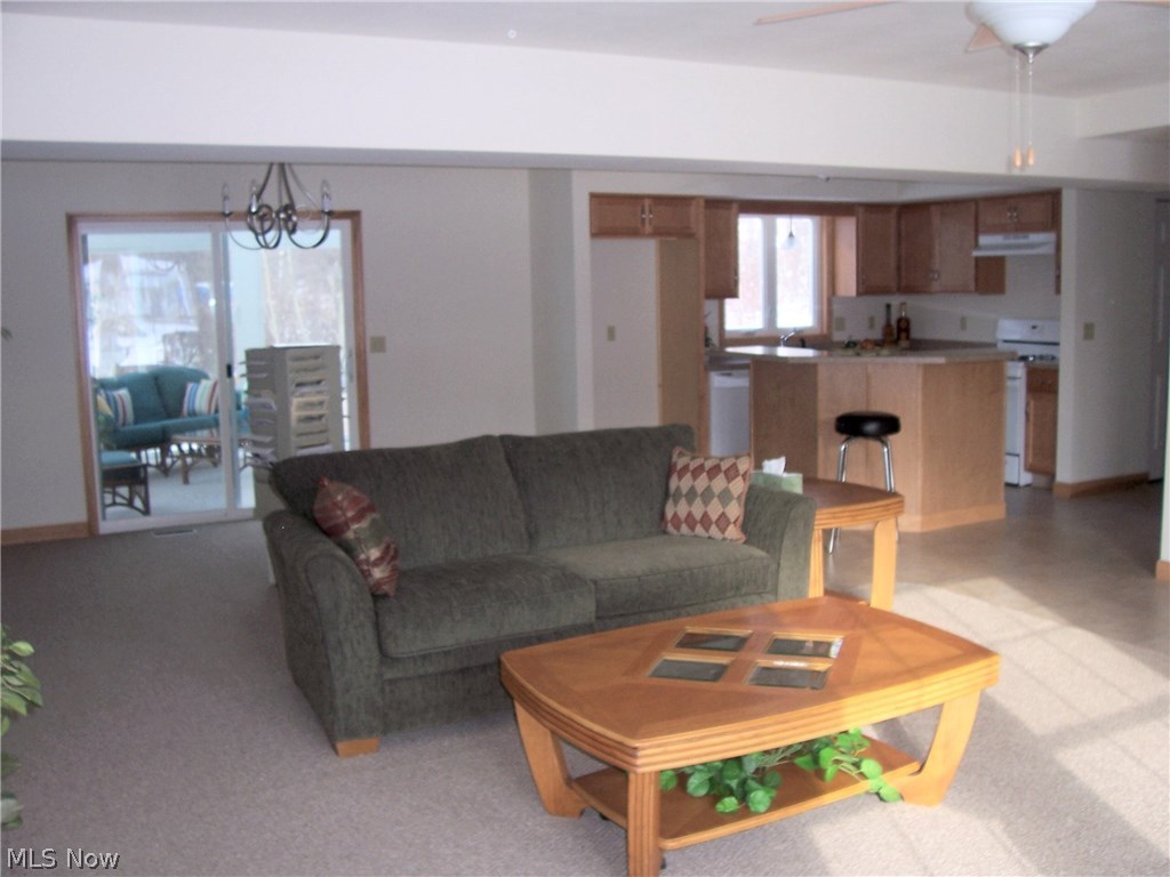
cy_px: 438
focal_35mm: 34
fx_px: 1149
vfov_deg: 41.8
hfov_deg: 54.0
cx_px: 585
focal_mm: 5.6
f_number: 2.7
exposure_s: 1/60
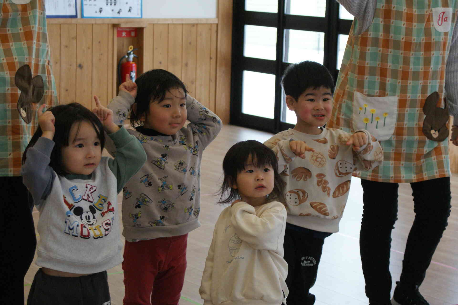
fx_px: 1145
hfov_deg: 22.6
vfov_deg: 15.2
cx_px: 229
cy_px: 152
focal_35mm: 90
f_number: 7.1
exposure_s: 1/200
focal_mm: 60
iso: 800
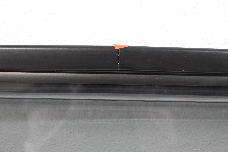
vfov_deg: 16.6
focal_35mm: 82
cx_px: 114
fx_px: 522
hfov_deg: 24.6
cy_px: 76
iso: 2500
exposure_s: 1/125
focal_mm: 55
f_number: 5.6
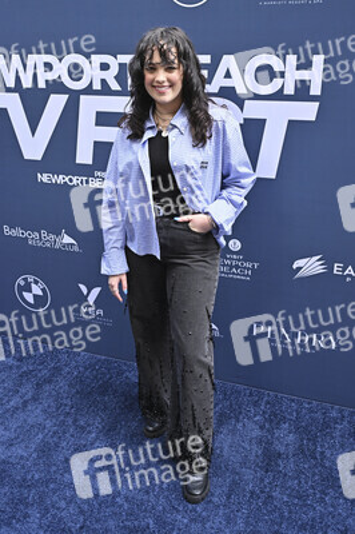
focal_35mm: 30
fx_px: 444
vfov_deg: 62.0
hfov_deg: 43.5
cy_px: 267
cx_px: 178
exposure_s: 1/320
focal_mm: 30
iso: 800
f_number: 7.1
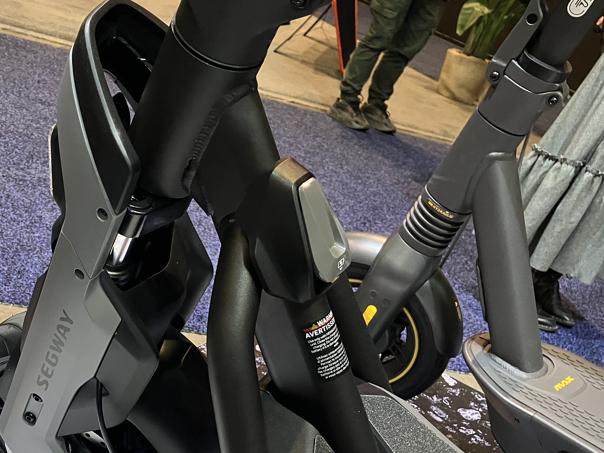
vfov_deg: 27.9
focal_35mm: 51
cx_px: 117
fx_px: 890
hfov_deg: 36.2
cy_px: 365
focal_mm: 3.99
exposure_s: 1/60
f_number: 1.8
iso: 125
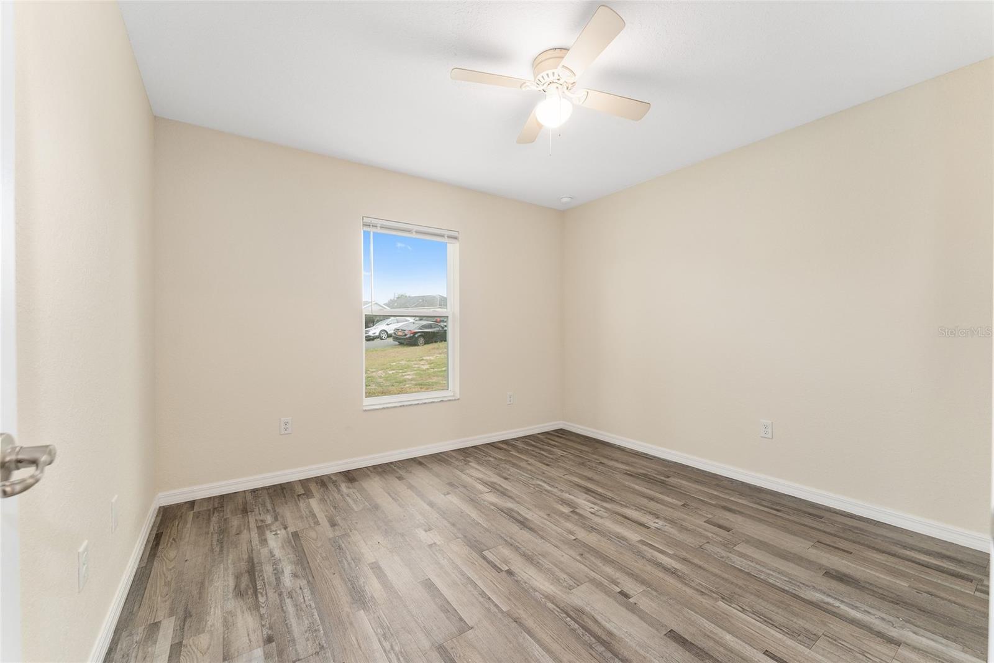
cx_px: 497
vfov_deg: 81.2
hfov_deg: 104.3
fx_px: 386
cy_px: 332
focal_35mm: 14
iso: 320
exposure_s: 1/6
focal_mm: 14
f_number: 7.1
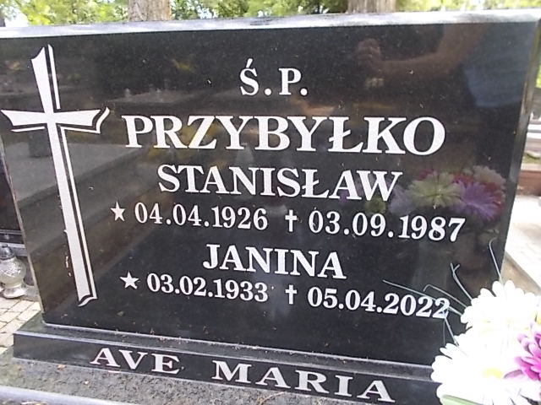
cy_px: 202
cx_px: 270
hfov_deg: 67.3
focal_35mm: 26
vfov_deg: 53.1
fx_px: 406
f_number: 3.2
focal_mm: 4.6
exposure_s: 1/30
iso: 80
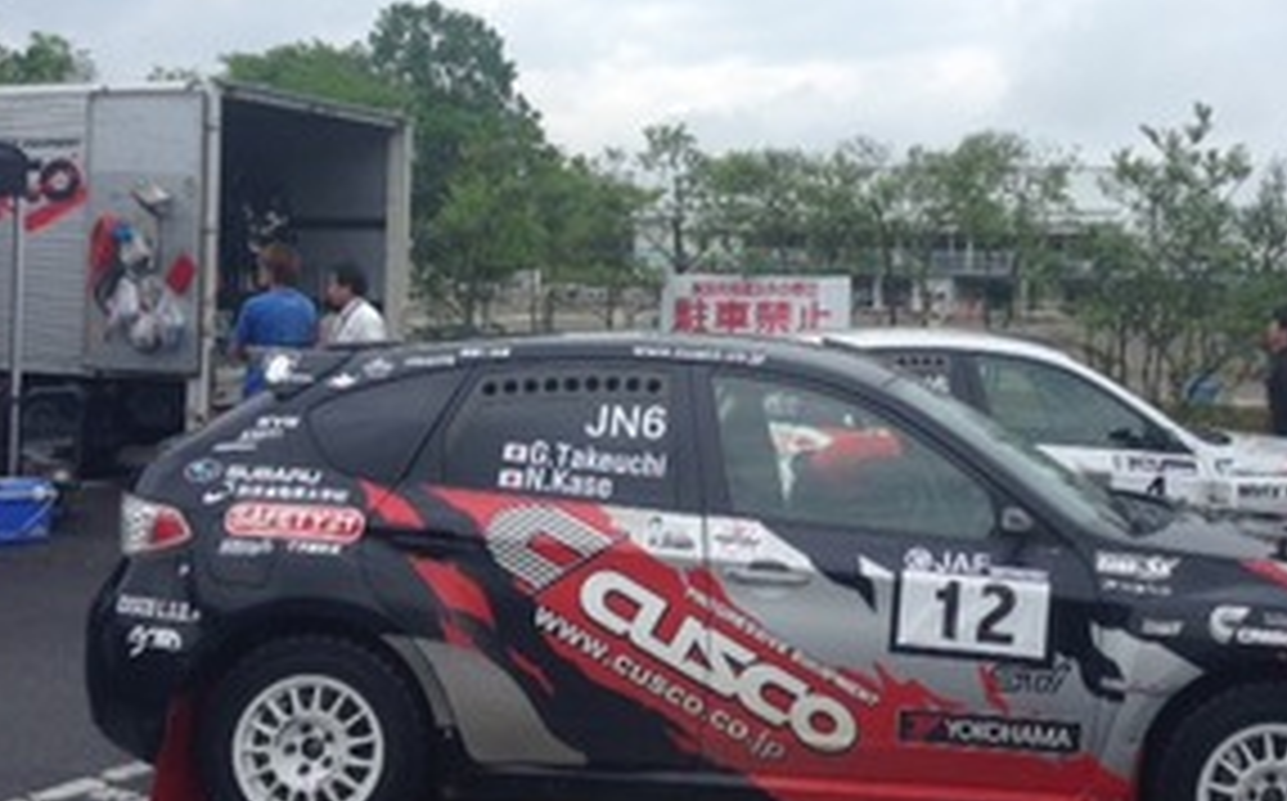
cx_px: 842
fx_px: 1717
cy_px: 346
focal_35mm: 49
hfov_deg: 40.7
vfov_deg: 26.2
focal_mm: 4.12
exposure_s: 1/570
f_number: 2.4
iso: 50
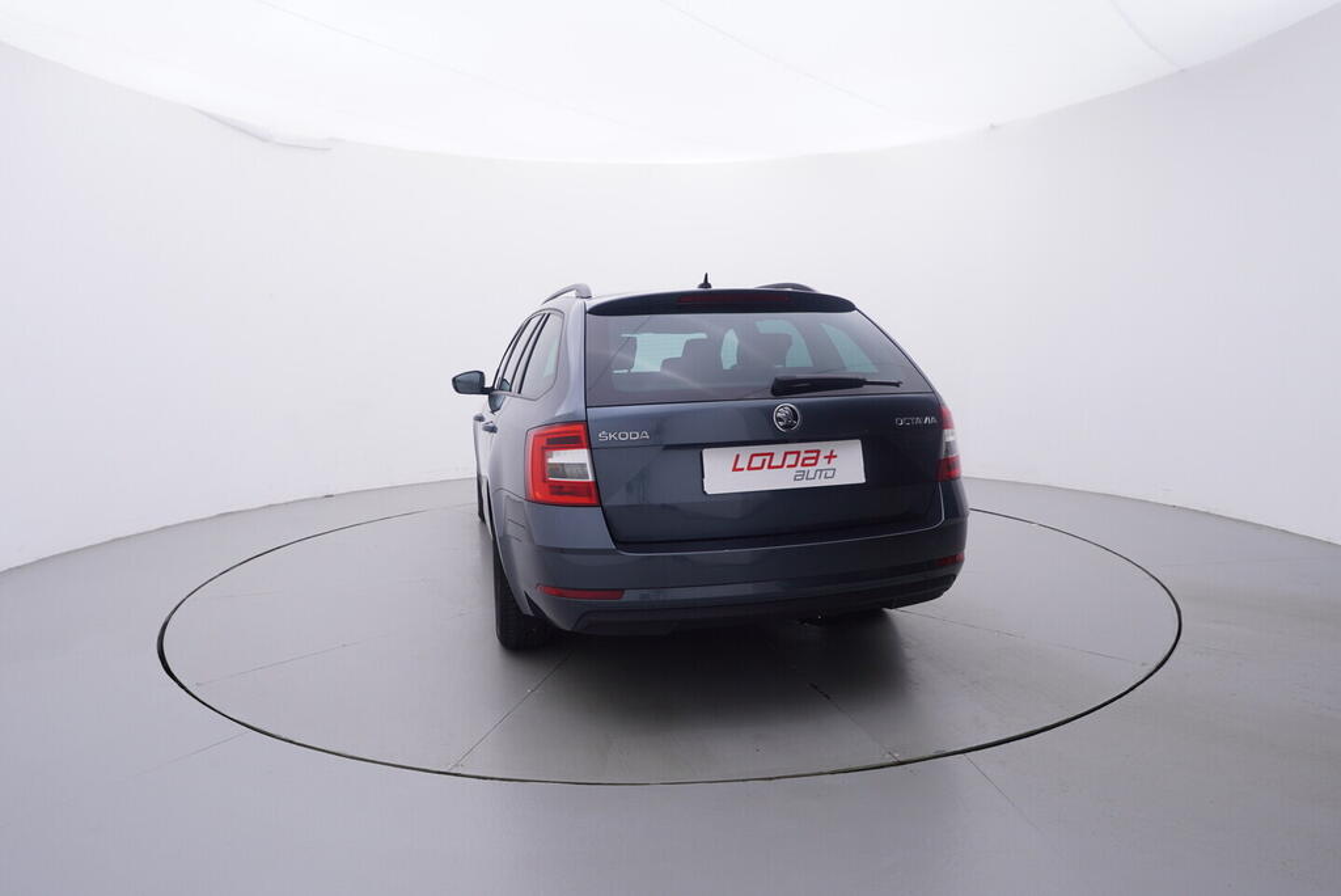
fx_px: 839
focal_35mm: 22
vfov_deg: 56.2
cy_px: 448
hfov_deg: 77.3
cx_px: 670
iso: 200
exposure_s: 1/80
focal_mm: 15
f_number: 5
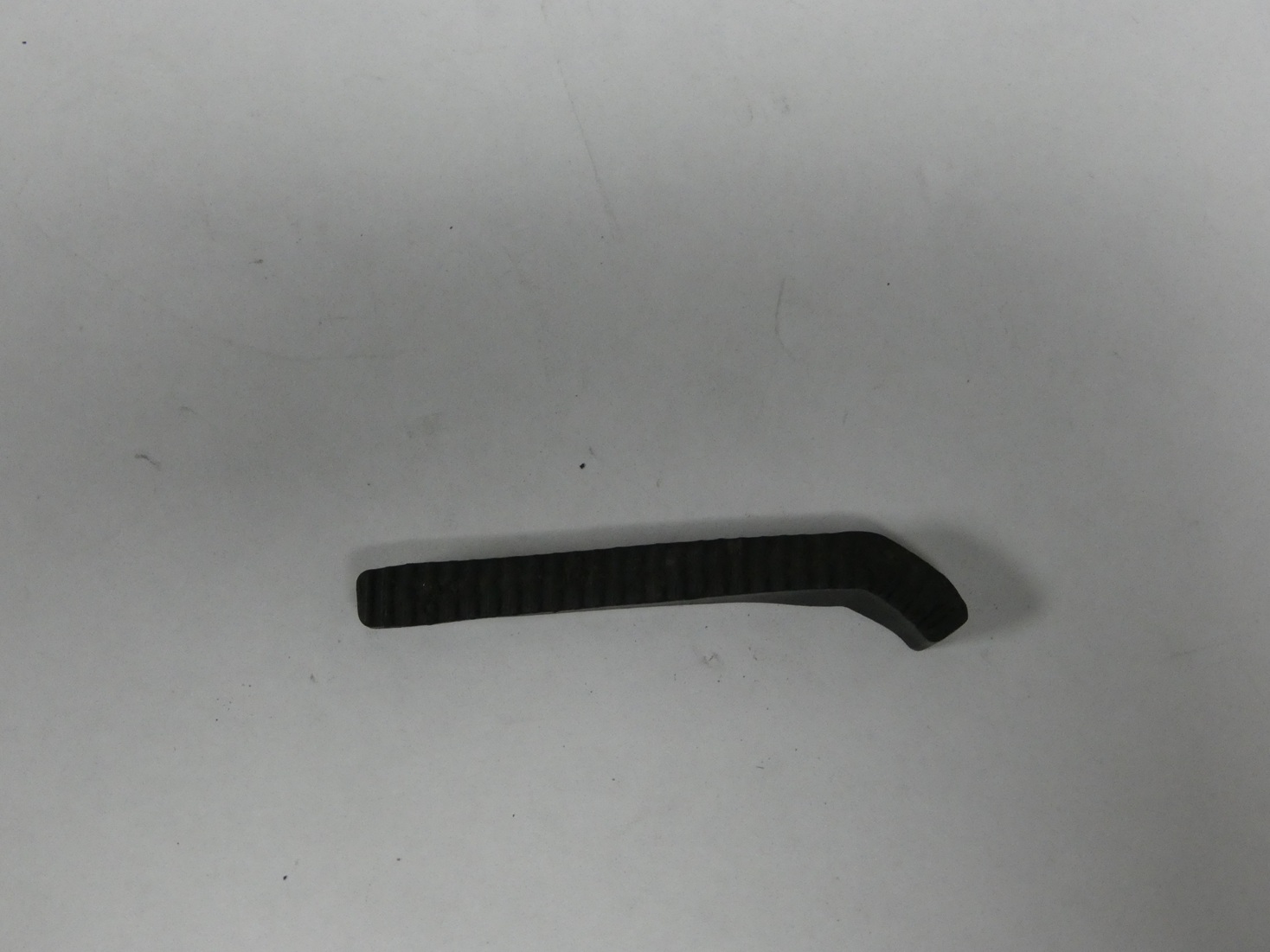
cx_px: 635
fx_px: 2128
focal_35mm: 58
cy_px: 476
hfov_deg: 33.2
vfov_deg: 25.2
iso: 800
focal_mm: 10.4
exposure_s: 1/80
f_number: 4.1
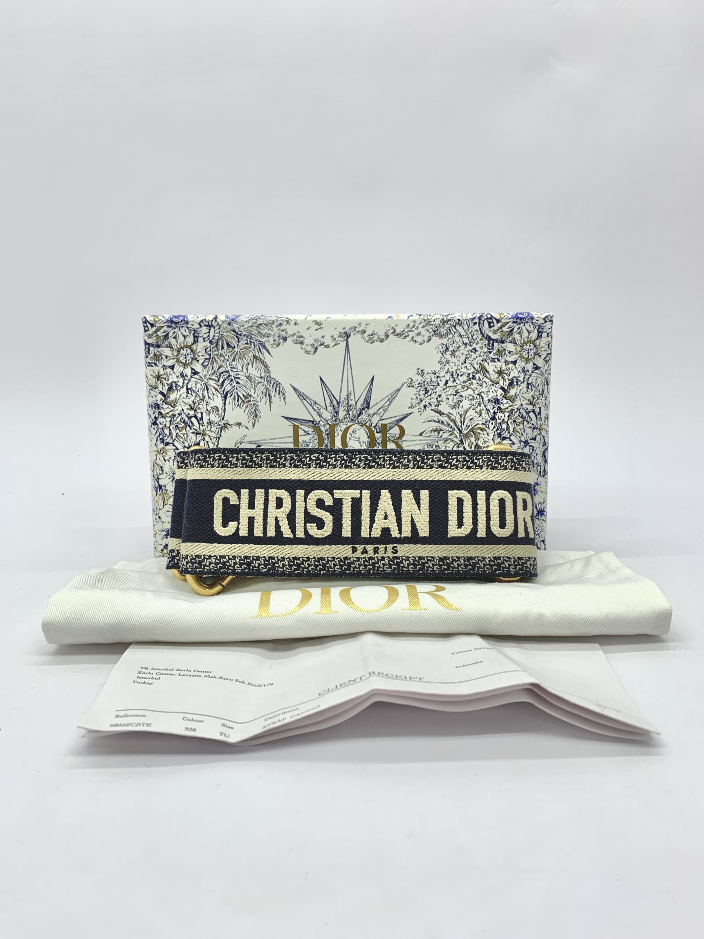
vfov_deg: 67.3
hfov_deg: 53.1
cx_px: 352
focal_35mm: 26
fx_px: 705
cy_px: 470
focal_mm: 4.25
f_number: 1.8
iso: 25
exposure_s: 1/100
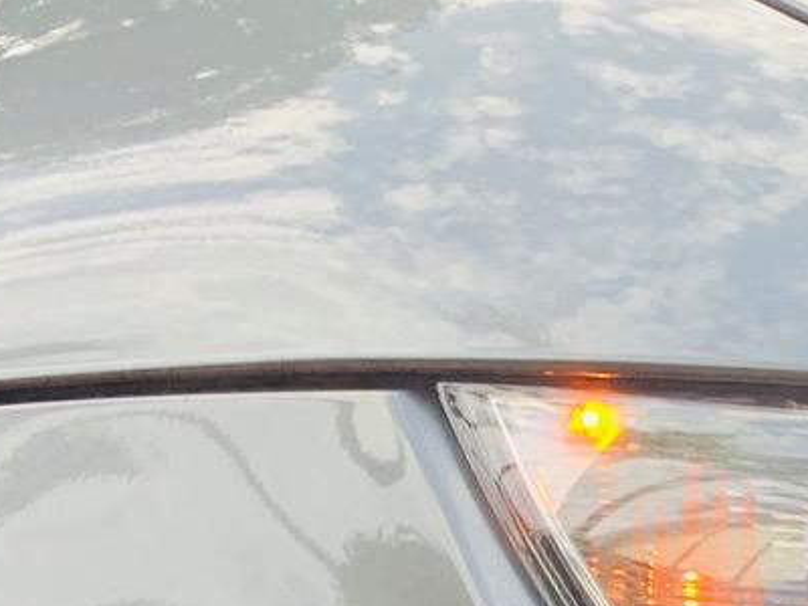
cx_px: 1652
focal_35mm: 131
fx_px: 3058
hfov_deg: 12.9
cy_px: 1285
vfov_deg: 10.3
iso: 25
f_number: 1.8
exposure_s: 1/251
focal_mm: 4.25
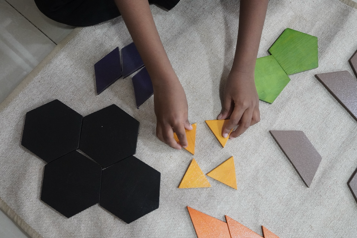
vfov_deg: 36.9
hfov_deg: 53.1
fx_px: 357
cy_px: 119
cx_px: 178
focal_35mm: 36
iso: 4000
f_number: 4
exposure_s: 1/160
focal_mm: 24
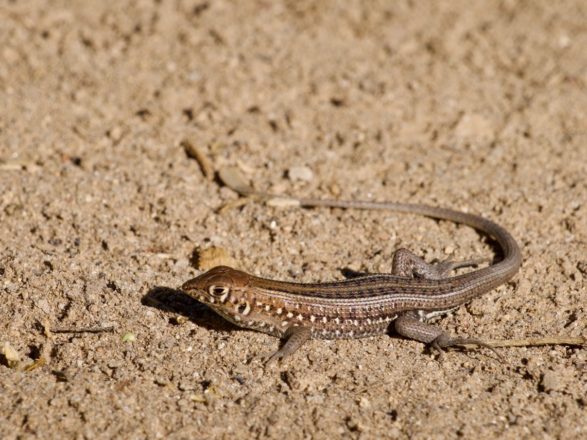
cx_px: 294
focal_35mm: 800
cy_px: 220
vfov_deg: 1.9
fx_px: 13566
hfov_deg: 2.5
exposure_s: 1/500
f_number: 13
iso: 400
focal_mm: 400
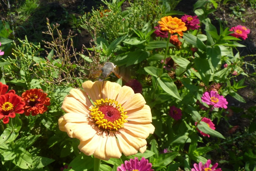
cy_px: 89
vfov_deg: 37.8
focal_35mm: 35
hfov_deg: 54.1
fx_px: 249
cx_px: 106
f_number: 4
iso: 80
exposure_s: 1/125
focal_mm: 4.8
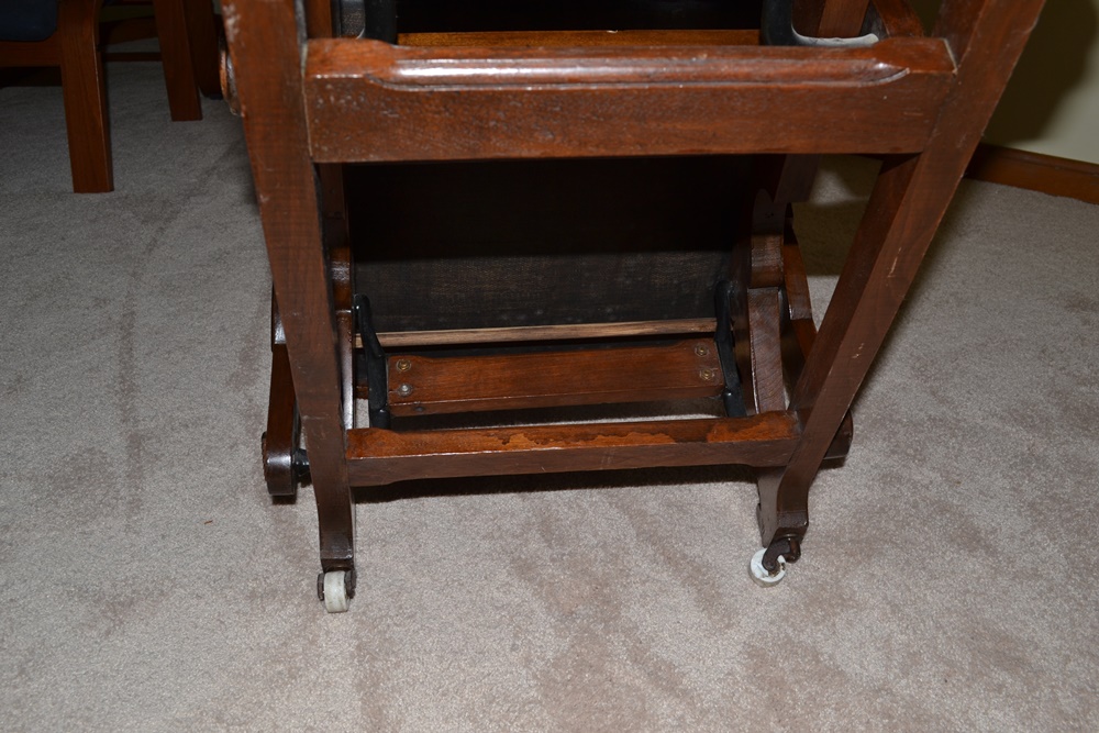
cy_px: 366
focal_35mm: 33
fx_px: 1007
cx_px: 550
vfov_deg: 40.0
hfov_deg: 57.2
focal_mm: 22
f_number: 8
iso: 100
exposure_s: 1/60
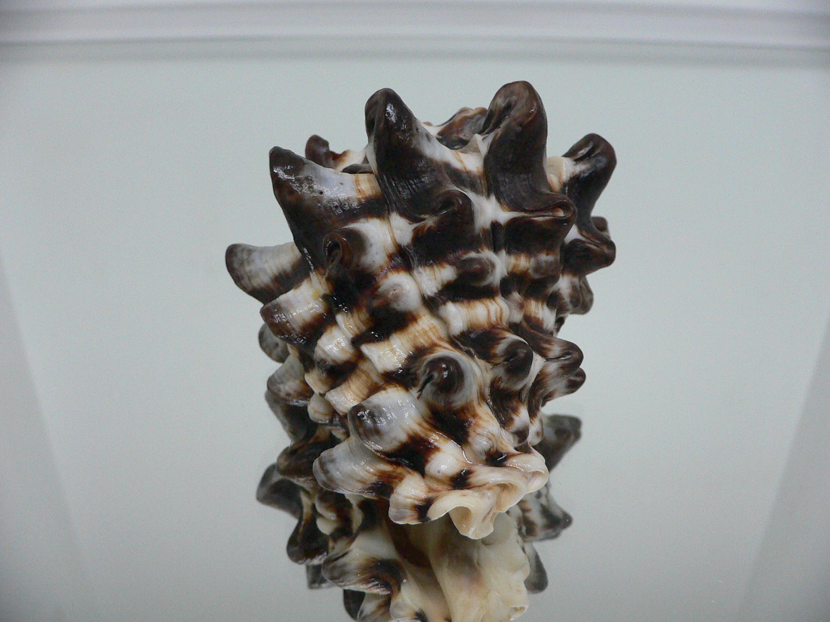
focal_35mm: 35
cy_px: 311
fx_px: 839
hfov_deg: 52.6
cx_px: 415
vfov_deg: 40.7
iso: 200
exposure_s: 1/50
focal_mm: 4.6
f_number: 2.8
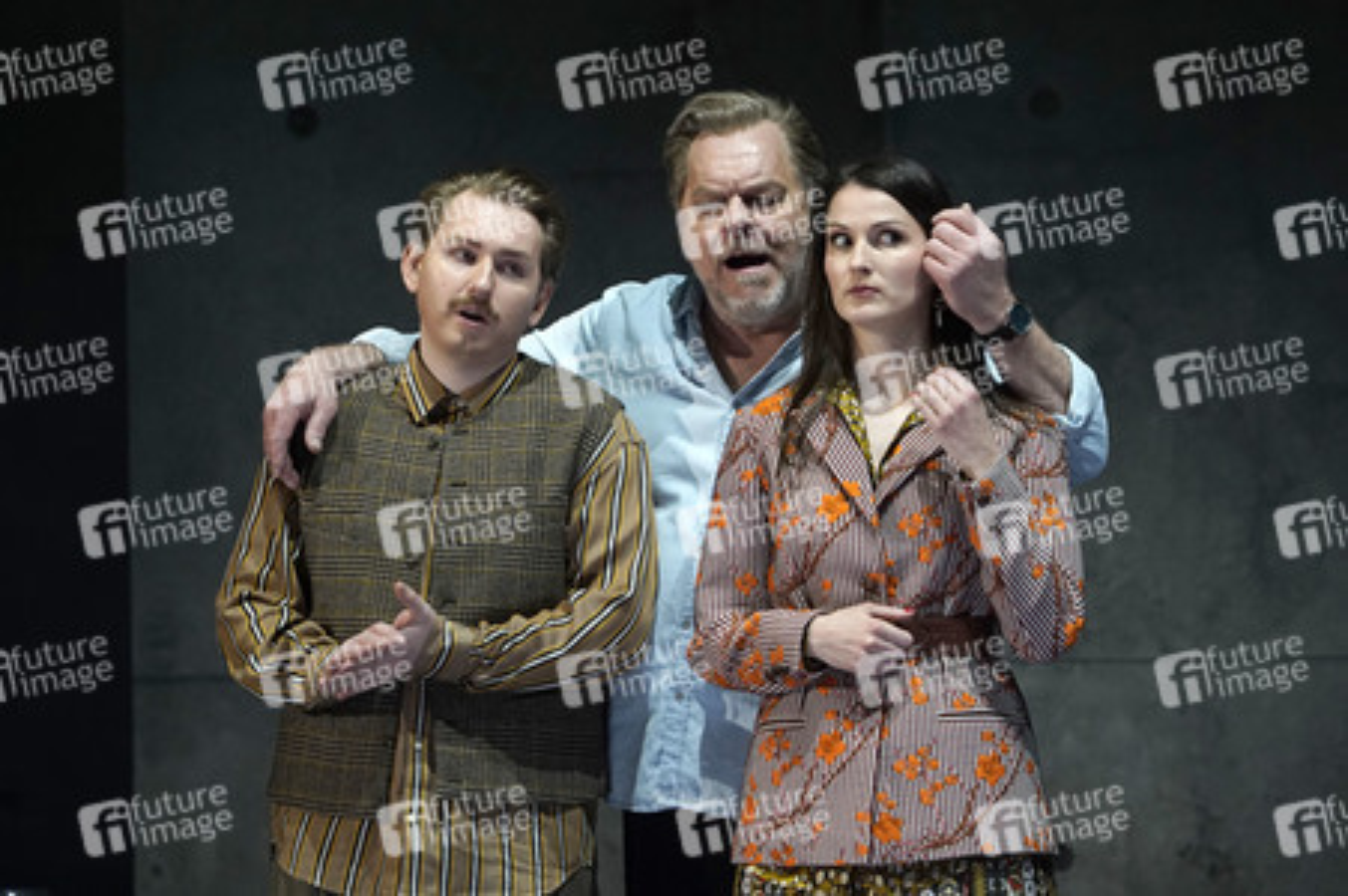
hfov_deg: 5.3
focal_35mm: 391
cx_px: 674
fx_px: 14630
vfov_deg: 3.5
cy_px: 448
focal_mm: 391
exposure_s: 1/160
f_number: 6.3
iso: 3200
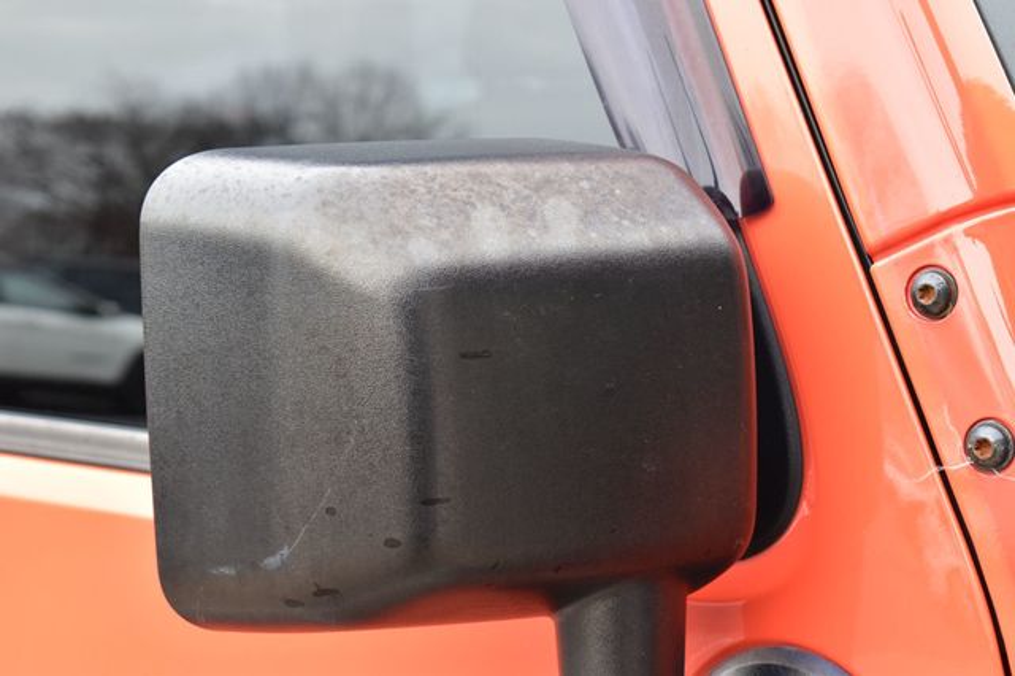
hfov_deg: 24.6
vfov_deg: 16.5
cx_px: 508
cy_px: 338
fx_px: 2325
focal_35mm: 82
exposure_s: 1/20
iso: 400
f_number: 6.3
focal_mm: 55
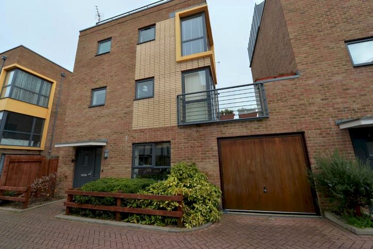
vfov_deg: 81.3
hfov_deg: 104.2
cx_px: 186
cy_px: 124
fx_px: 145
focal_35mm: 14
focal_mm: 14
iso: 100
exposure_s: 1/160
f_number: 6.3
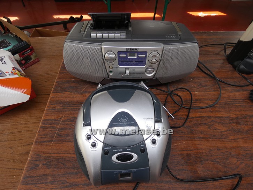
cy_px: 95
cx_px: 126
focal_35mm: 20
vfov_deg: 66.0
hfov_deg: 81.7
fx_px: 146
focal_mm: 3.6
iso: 80
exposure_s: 1/80
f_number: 2.8
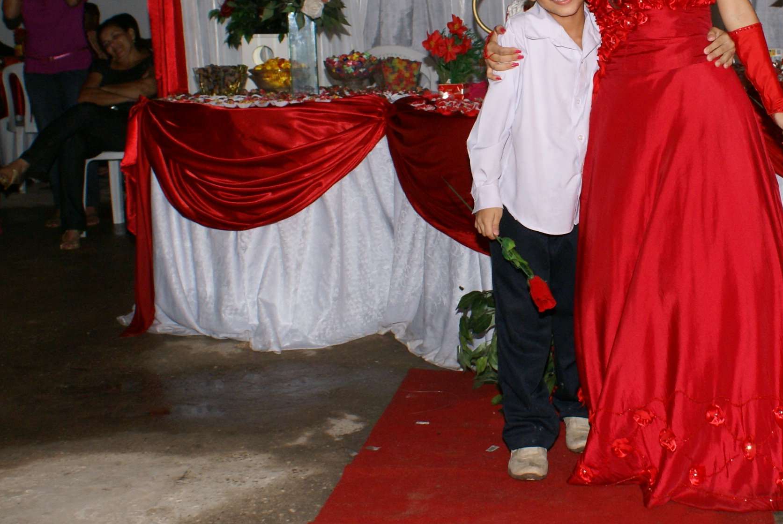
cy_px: 160
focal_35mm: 52
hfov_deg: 37.5
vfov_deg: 25.8
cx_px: 551
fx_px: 1132
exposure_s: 1/80
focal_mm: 20
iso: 400
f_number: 5.6
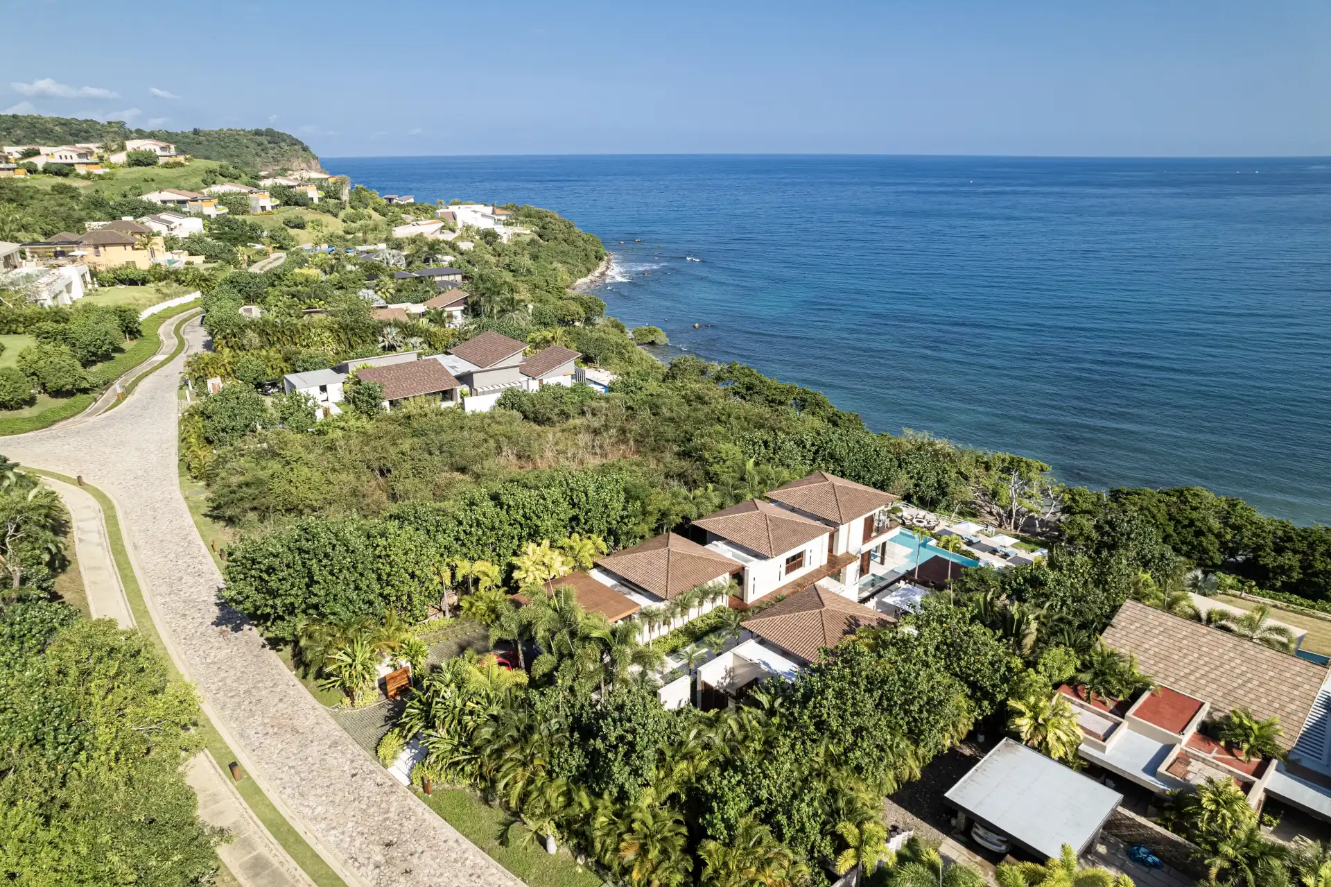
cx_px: 666
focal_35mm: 22
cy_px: 444
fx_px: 813
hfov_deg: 78.6
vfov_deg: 57.2
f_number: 2.8
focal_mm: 8.38
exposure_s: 1/120
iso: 200
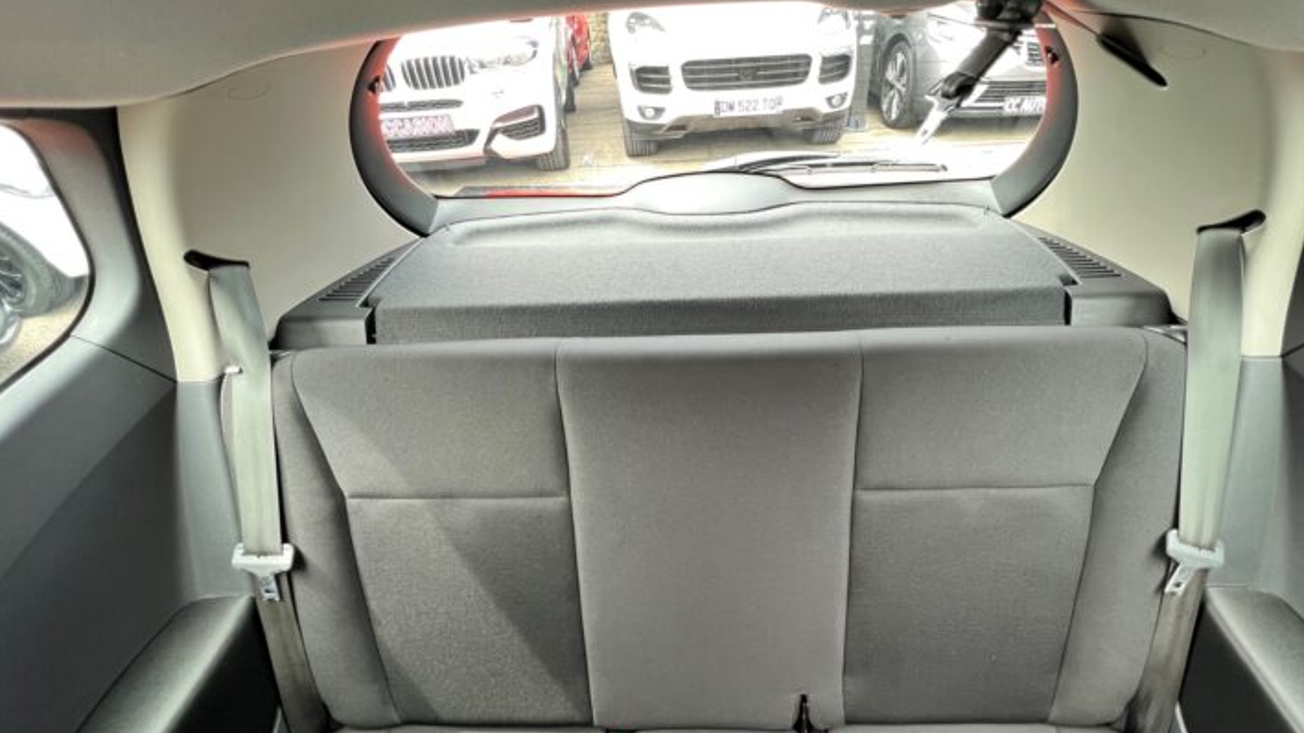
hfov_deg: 99.2
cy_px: 481
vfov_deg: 65.5
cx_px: 702
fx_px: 553
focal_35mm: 16
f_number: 1.8
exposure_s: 1/99
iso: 160
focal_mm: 1.57
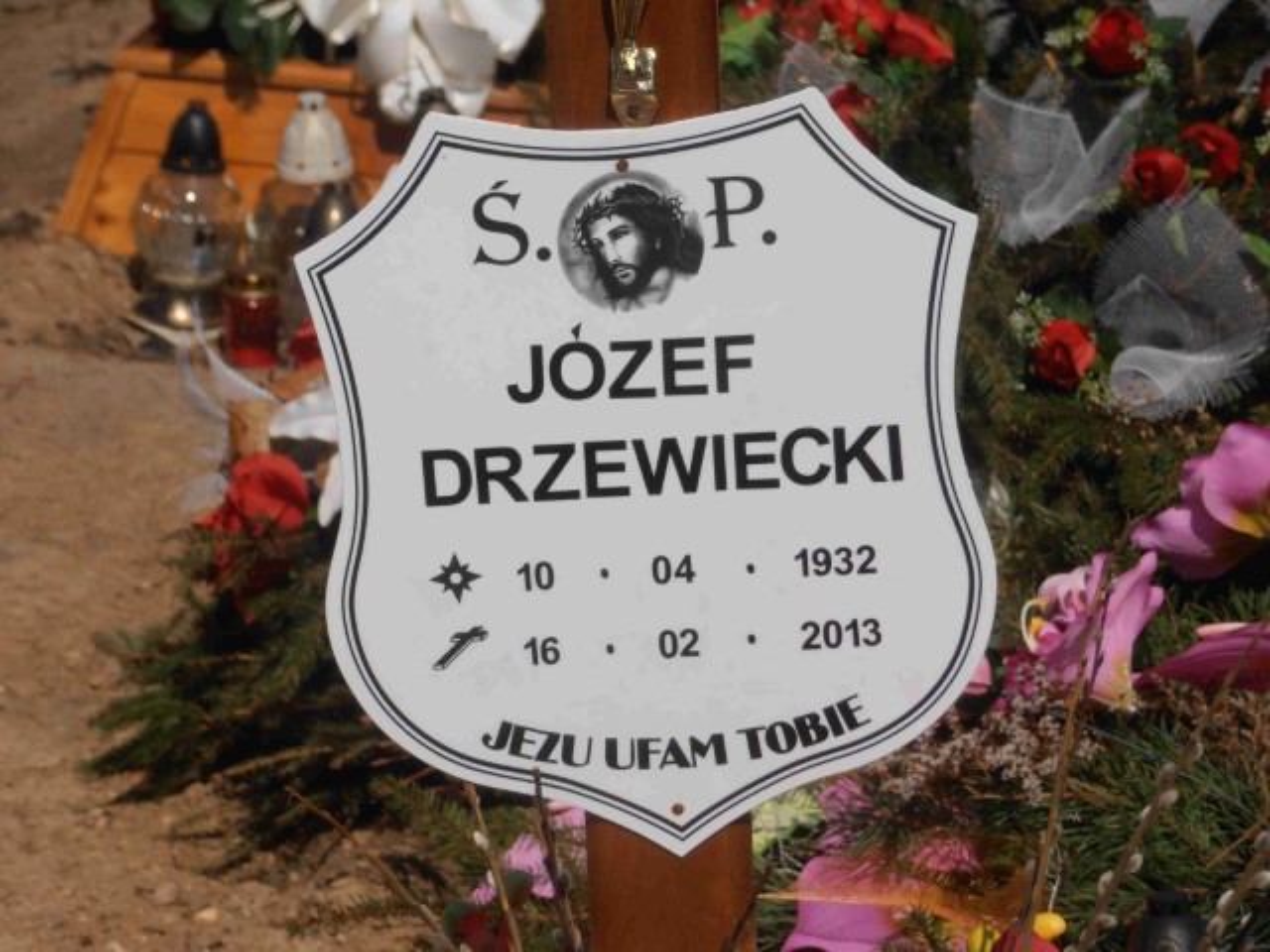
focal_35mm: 166
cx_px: 635
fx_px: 6090
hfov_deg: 11.9
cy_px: 476
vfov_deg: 8.9
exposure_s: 1/1250
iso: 80
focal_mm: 29.44
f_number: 5.9
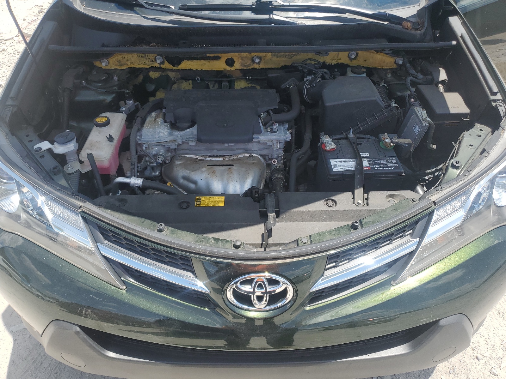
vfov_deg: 53.1
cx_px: 253
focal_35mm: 26
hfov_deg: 67.3
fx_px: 380
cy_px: 190
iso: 50
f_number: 1.5
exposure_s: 1/2000
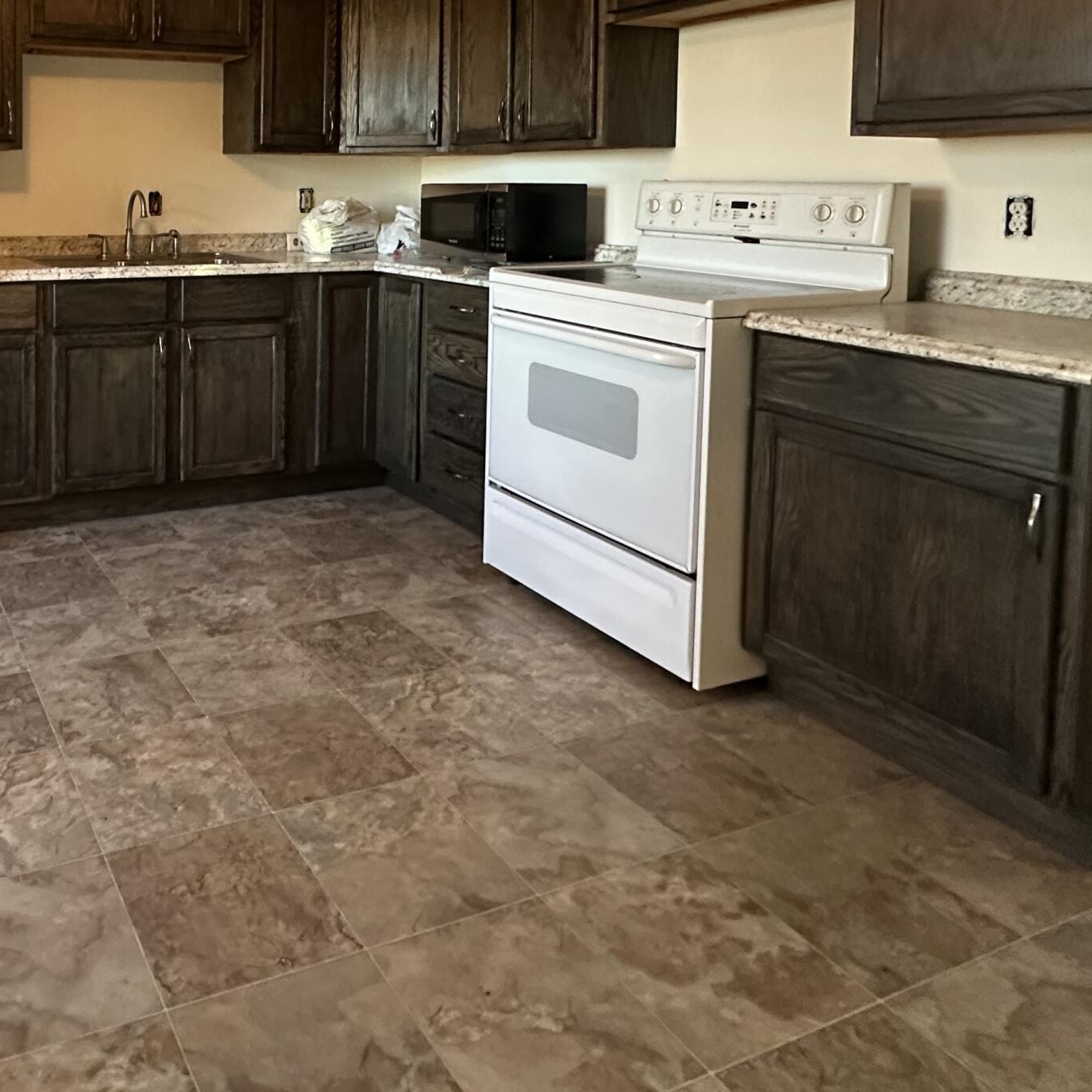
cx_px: 164
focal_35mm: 27
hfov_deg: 53.6
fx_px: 964
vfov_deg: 55.1
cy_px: 222
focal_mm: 2.22
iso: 400
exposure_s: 1/60
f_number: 2.2
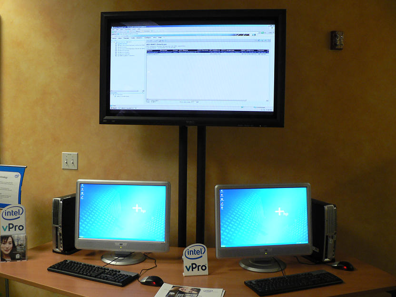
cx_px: 198
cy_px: 148
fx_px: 412
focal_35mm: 36
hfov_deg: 51.4
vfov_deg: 39.7
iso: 200
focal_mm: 6
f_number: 2.8
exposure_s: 1/20
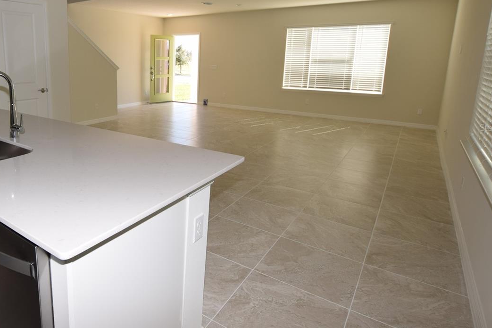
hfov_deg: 72.6
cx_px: 144
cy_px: 127
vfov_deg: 54.6
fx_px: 314
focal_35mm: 23
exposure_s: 1/125
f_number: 5.6
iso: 250
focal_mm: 10
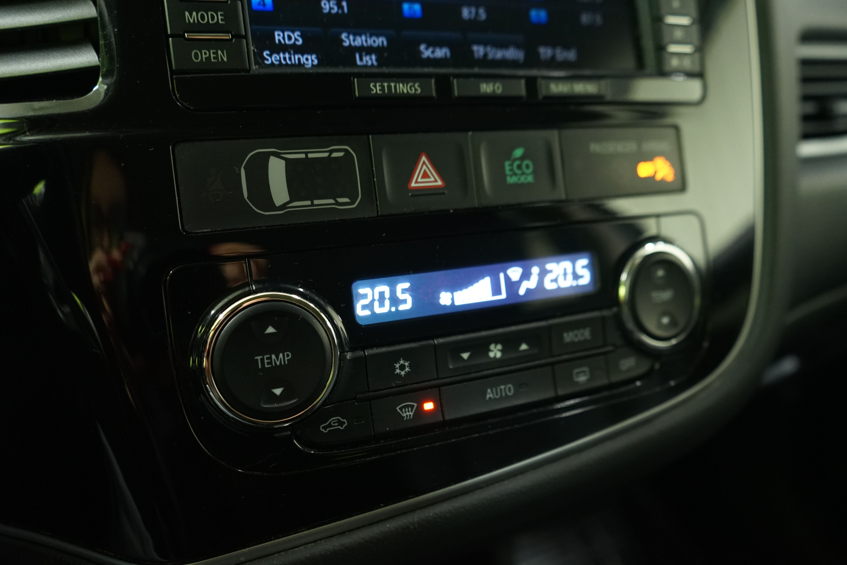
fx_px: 659
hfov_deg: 65.5
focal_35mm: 28
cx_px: 424
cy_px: 282
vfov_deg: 46.4
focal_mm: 28
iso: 1600
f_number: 3.5
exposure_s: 1/25
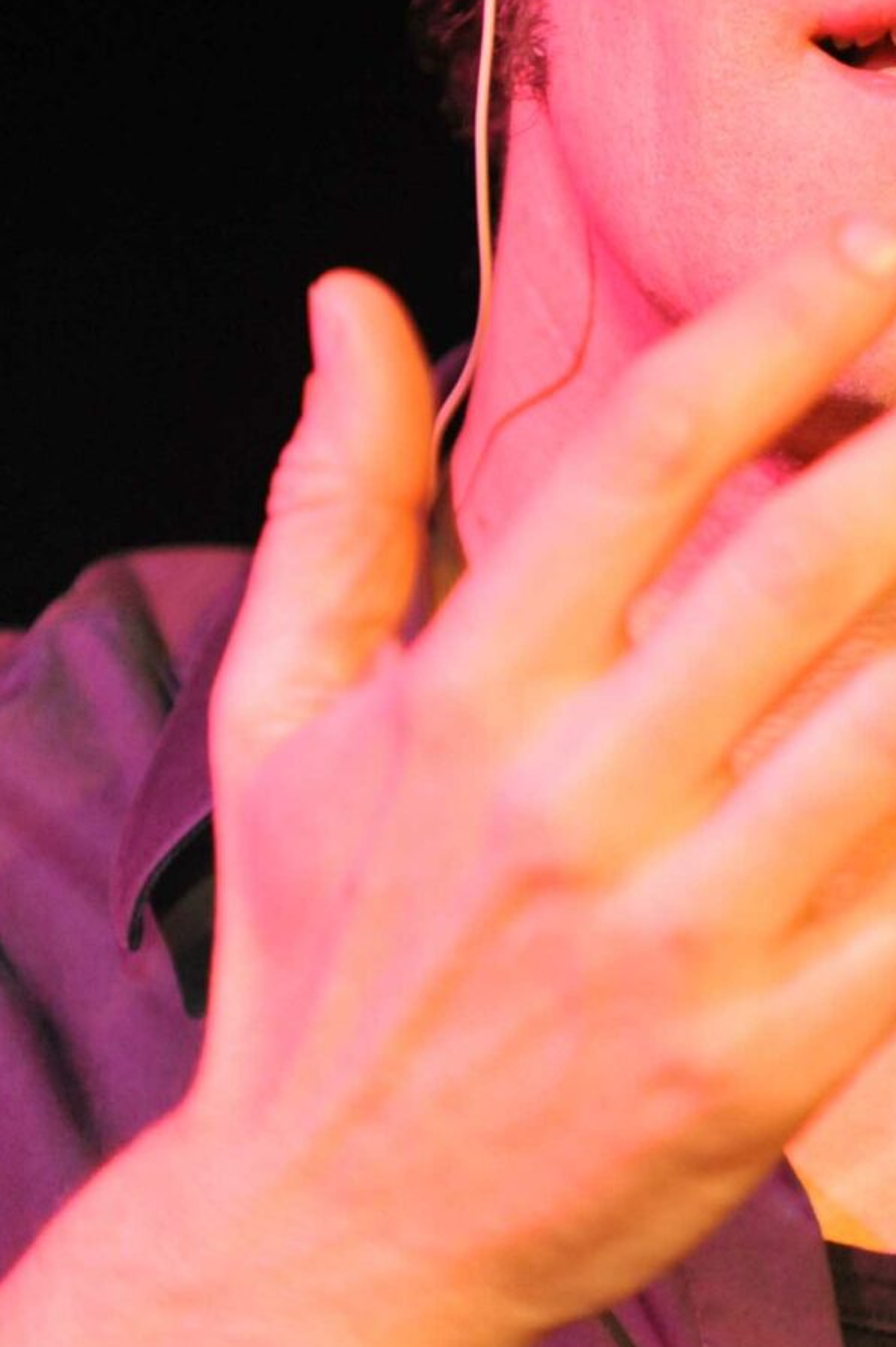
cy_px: 753
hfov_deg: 3.4
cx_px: 1076
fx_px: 14955
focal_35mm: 400
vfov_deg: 5.2
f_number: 2.8
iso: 2500
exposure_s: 1/100
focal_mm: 140
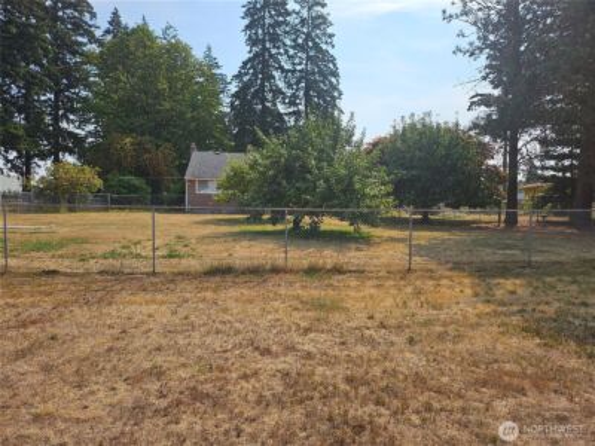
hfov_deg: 71.6
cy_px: 223
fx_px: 413
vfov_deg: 56.8
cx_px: 298
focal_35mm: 24
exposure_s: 1/4244
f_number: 1.8
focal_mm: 5
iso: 50
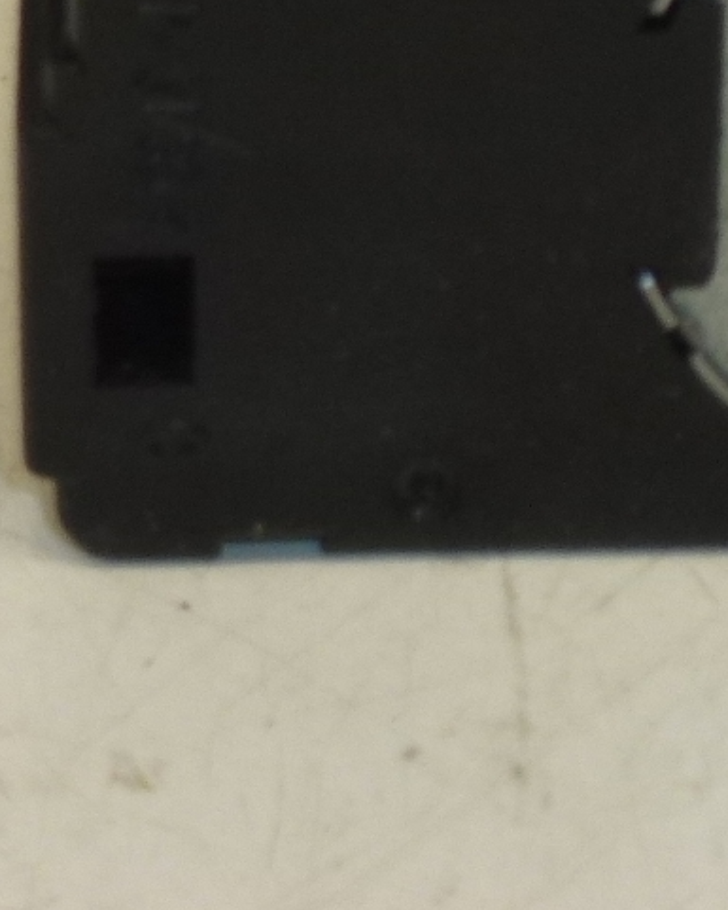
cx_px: 976
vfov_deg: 8.0
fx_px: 6381
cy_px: -503
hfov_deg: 6.5
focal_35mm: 237
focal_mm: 10.1
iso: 125
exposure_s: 1/60
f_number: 4.4
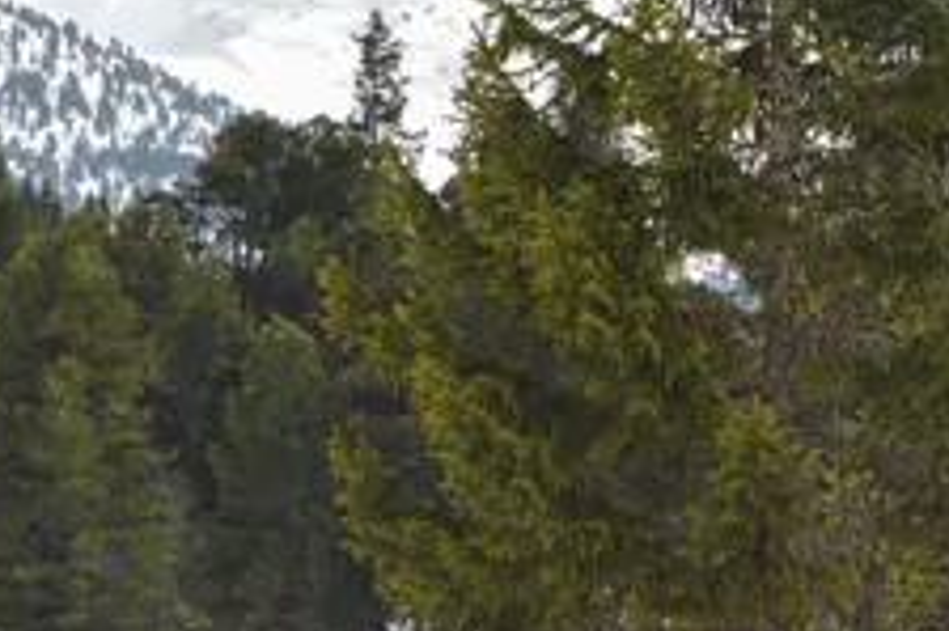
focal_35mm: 150
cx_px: 822
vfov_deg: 9.1
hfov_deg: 13.6
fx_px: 3951
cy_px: 354
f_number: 9
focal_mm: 28
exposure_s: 1/200
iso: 100
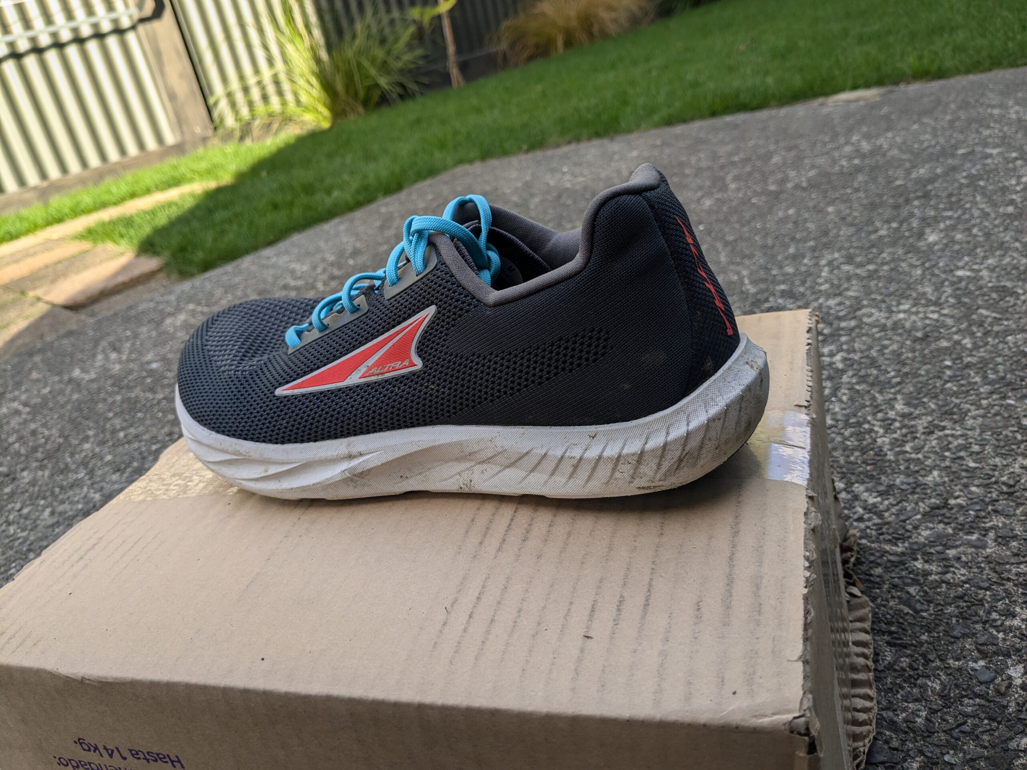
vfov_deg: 51.4
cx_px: 514
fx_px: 801
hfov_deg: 65.3
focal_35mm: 27
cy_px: 385
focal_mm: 4.38
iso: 31
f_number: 1.73
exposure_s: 1/304
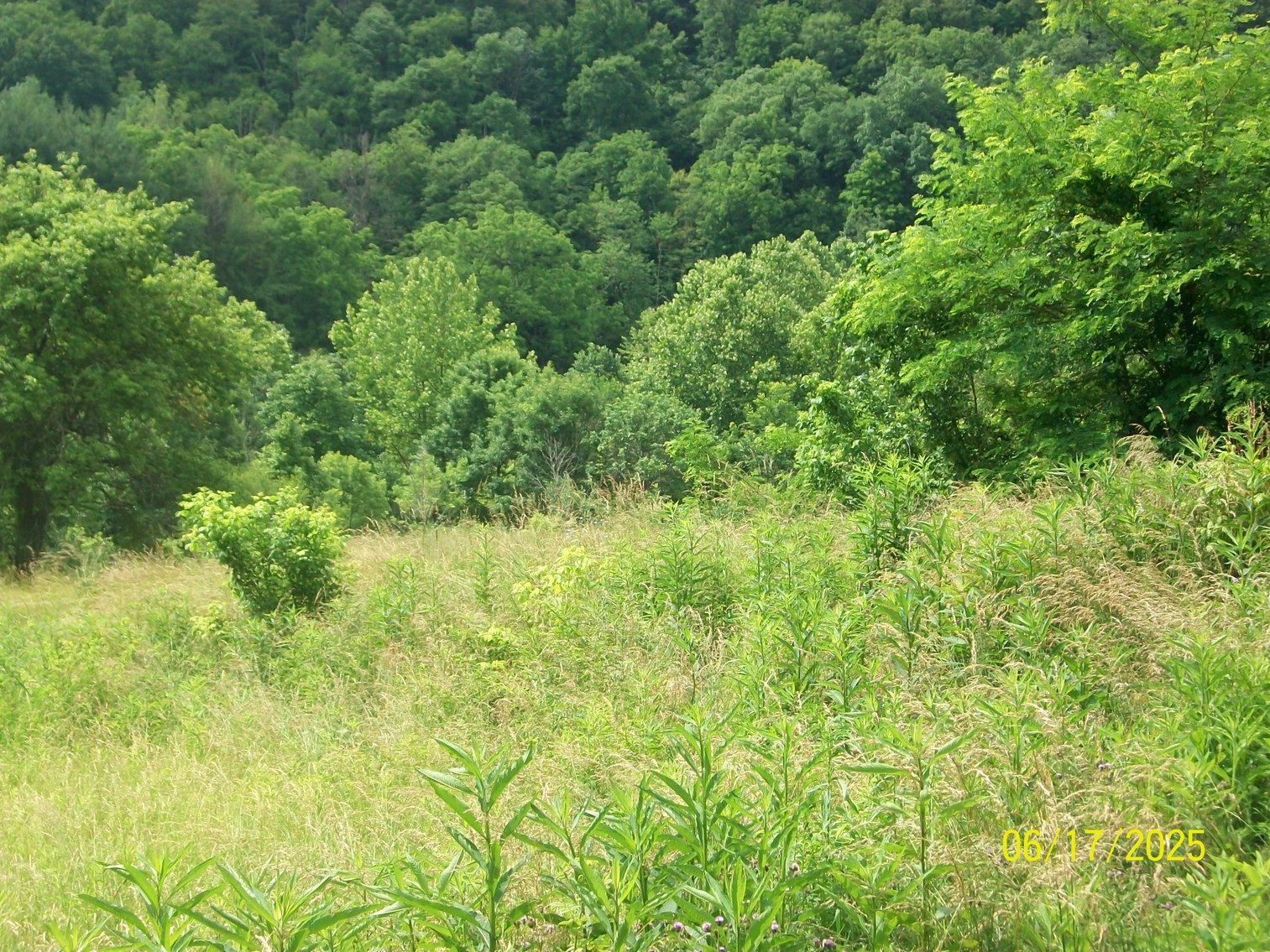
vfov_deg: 22.3
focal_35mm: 66
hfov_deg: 29.4
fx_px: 2422
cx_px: 635
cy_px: 476
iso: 80
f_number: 4.1
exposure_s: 1/400
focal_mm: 11
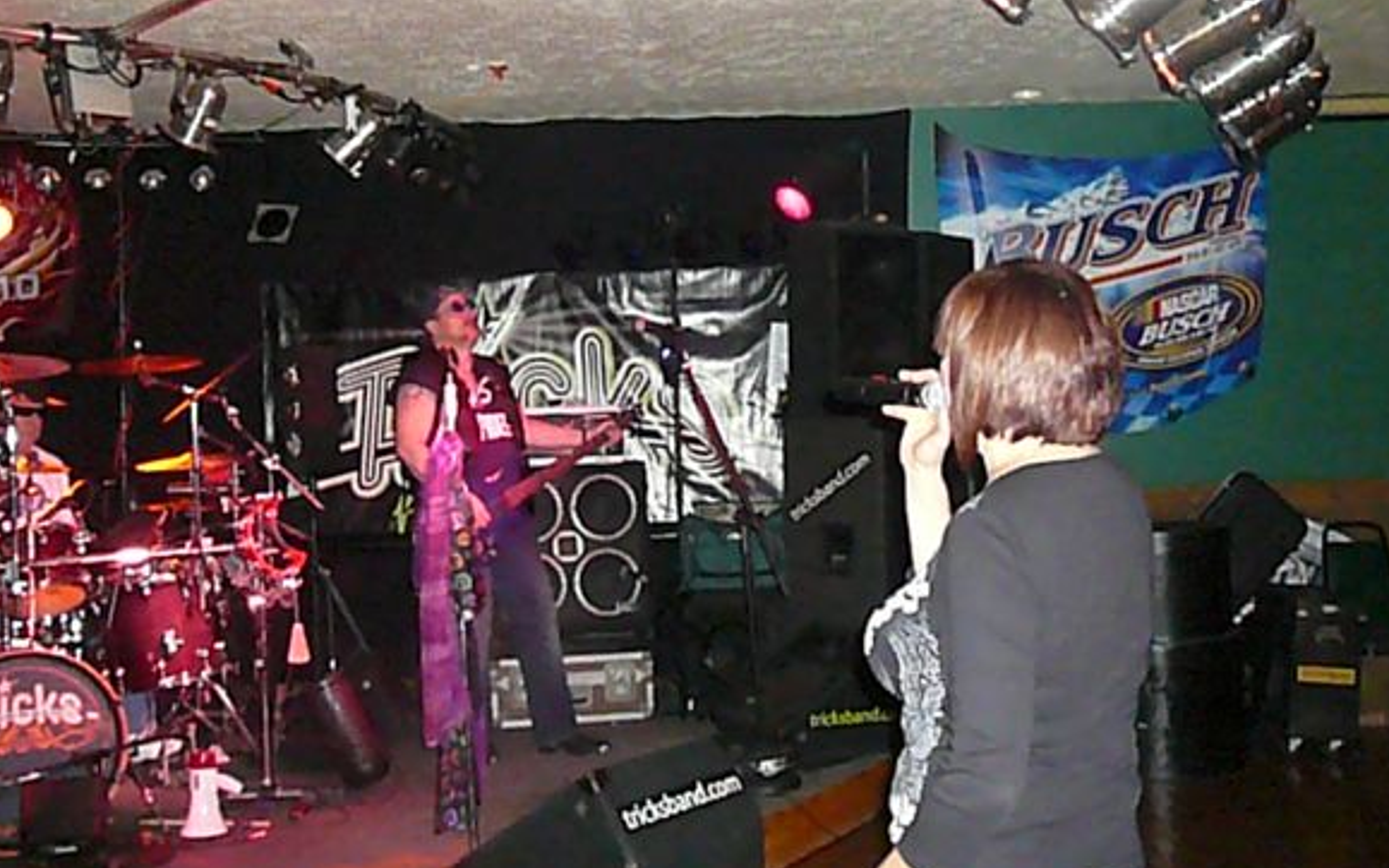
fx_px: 1552
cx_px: 708
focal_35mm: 41
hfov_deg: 48.2
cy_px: 364
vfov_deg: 31.2
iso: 1600
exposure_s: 1/30
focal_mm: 5.2
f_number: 2.8
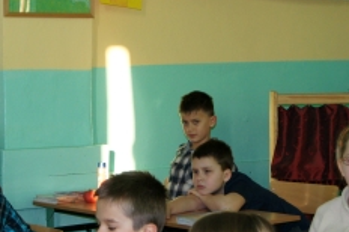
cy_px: 47
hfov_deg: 17.1
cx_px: 170
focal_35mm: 120
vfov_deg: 11.3
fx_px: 1163
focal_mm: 35
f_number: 5
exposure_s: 1/60
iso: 640
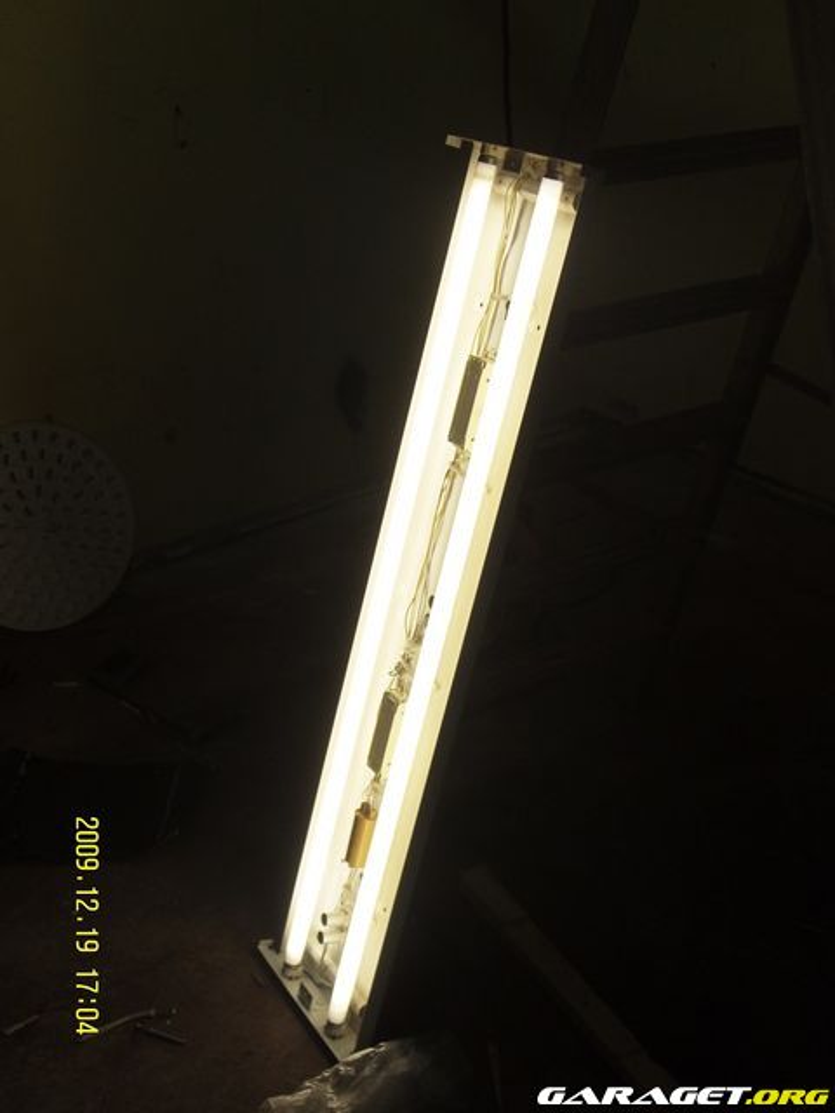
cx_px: 418
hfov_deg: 34.3
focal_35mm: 42
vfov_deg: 44.8
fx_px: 1351
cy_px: 556
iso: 80
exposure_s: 1/125
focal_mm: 7
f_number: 3
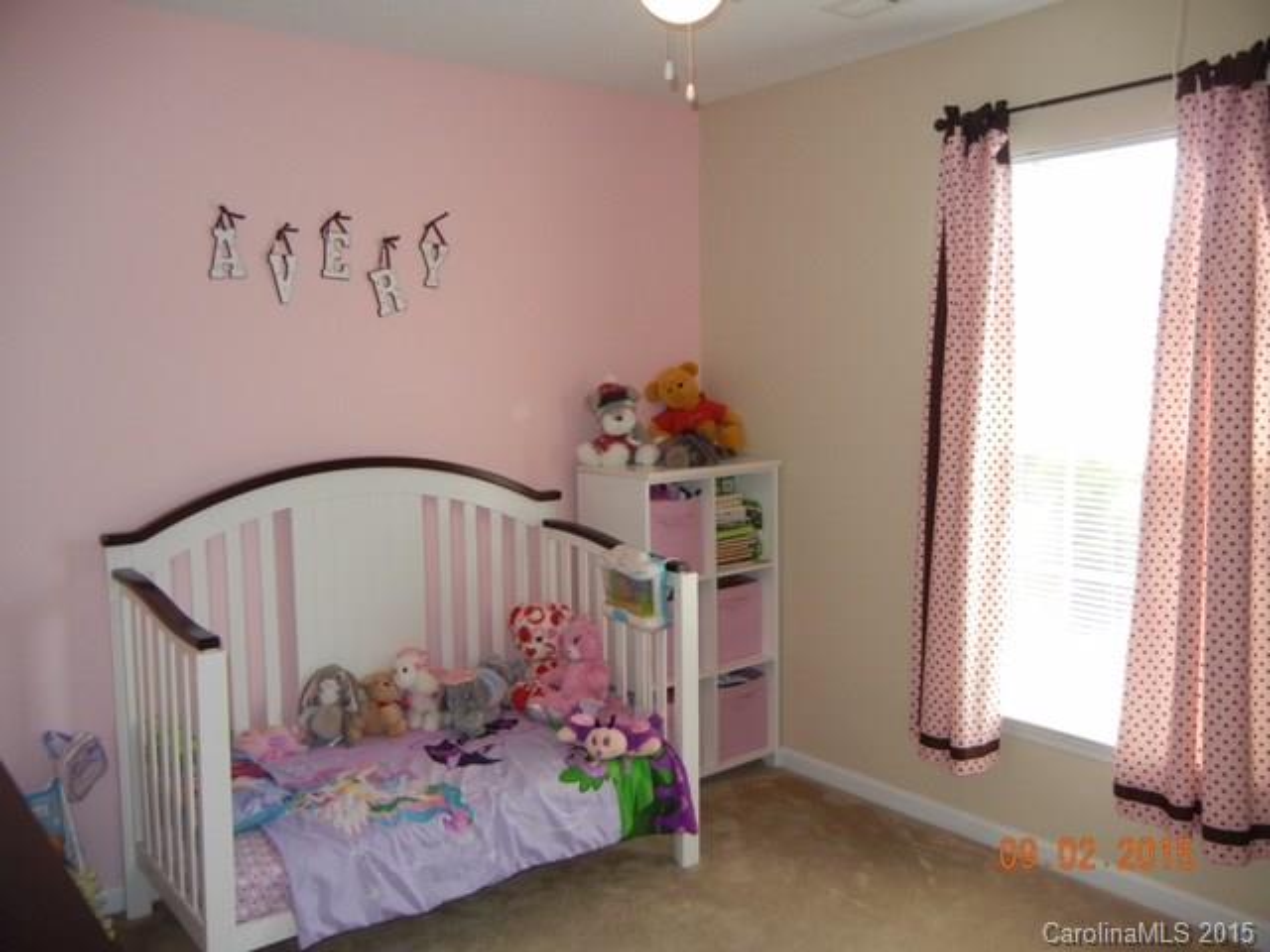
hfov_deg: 60.0
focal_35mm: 30
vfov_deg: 46.8
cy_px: 476
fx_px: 1101
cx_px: 635
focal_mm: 5.4
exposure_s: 1/61.3
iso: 160
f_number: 3.5
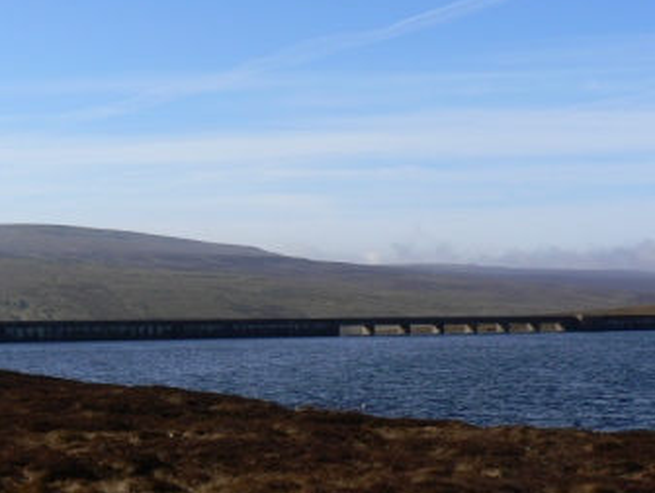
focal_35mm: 76
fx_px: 1440
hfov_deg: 25.6
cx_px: 248
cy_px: 293
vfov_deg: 19.4
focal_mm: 9.8
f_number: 7.1
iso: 80
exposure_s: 1/400
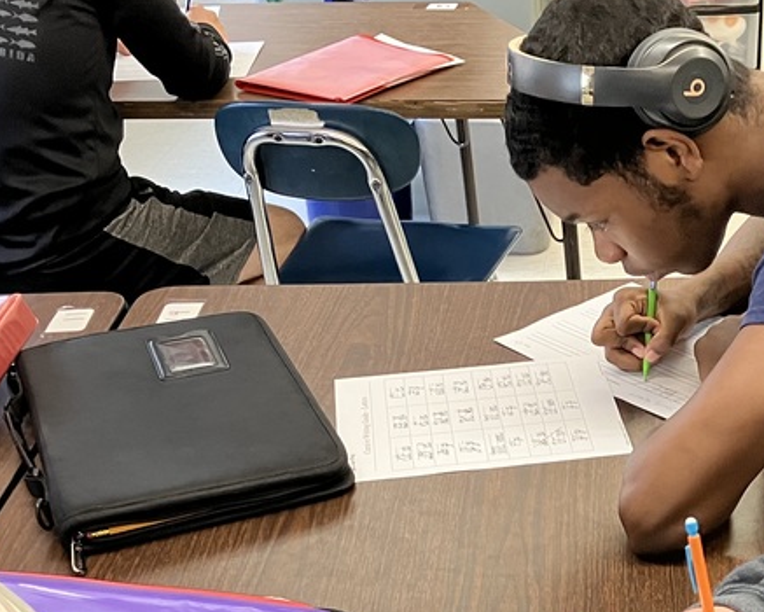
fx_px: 1448
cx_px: 594
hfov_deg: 29.0
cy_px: 551
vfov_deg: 23.2
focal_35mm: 64
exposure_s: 1/60
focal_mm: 3.99
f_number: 1.8
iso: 160
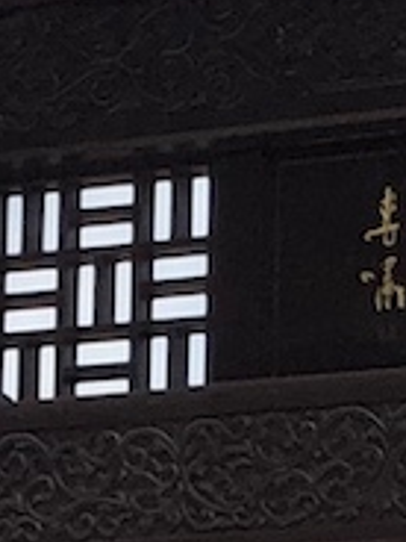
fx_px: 3816
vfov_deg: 8.0
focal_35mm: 244
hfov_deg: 5.9
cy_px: 642
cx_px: 830
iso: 20
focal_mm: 3.99
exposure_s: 1/2000
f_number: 1.8
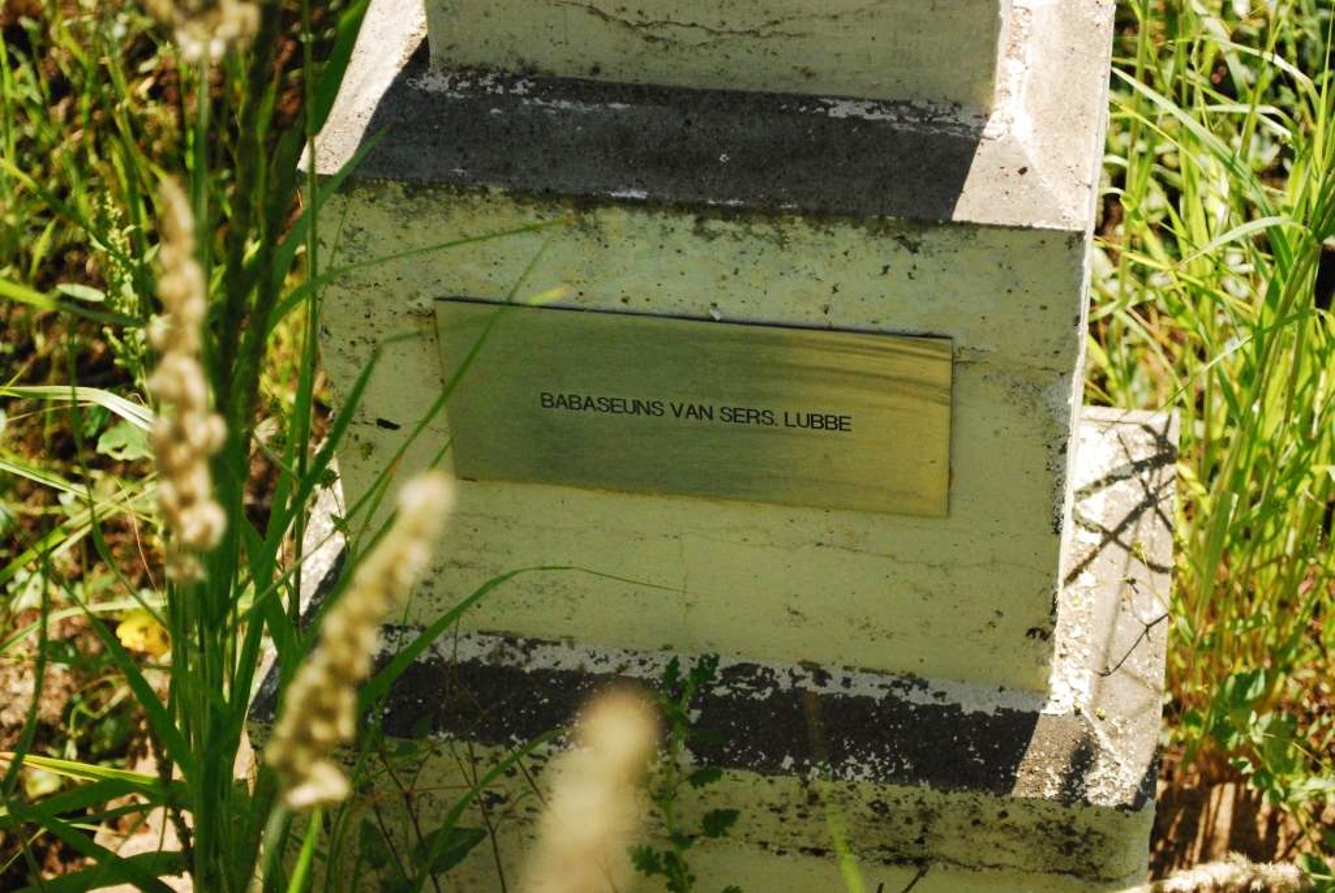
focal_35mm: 82
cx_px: 668
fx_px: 3062
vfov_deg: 16.6
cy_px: 446
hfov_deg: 24.6
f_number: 5.6
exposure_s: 1/4000
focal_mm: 55
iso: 1600
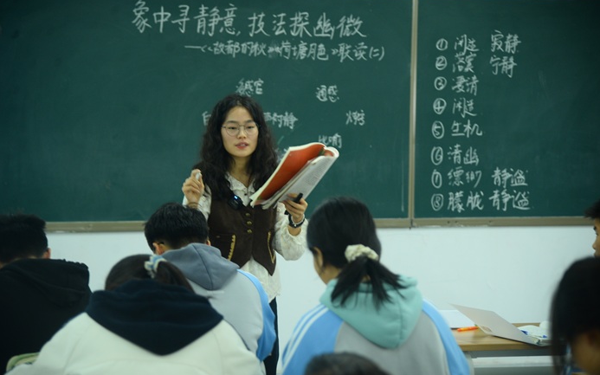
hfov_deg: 20.2
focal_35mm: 103
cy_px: 194
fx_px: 1684
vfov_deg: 12.7
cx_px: 302
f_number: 4
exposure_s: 1/60
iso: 1000
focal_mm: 100
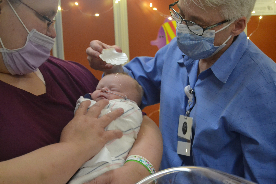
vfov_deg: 16.6
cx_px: 138
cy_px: 92
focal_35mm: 82
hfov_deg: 24.6
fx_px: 632
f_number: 5.6
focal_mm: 55
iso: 3200
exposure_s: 1/25
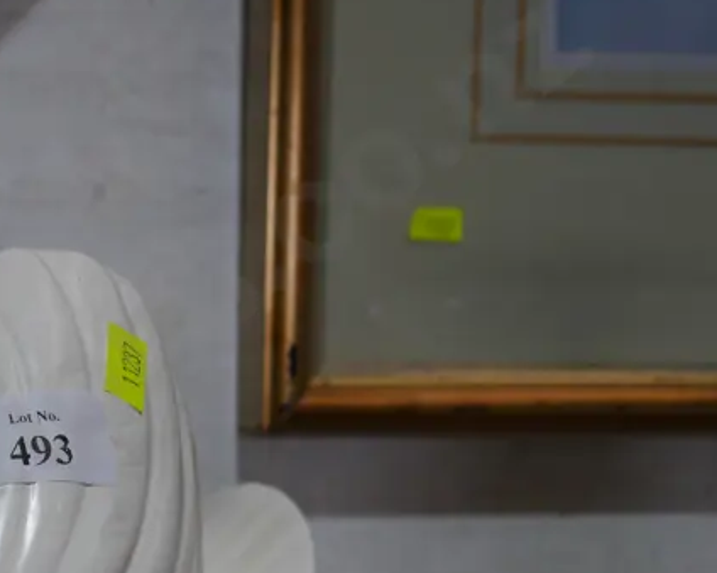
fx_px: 1803
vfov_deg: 17.7
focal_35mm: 85
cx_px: -120
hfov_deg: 21.1
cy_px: 545
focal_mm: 18
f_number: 4
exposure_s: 1/125
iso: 200
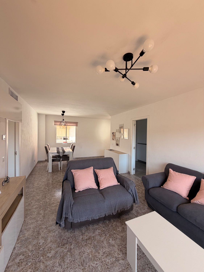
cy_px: 136
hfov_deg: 85.7
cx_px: 102
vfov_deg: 102.1
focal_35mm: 14
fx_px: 110
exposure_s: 1/121
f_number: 2.2
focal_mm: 2.22
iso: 50
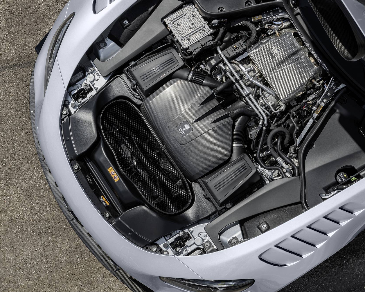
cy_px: 146
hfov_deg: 24.1
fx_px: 853
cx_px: 211
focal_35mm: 79
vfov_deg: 19.4
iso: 100
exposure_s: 1/320
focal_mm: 70
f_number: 11
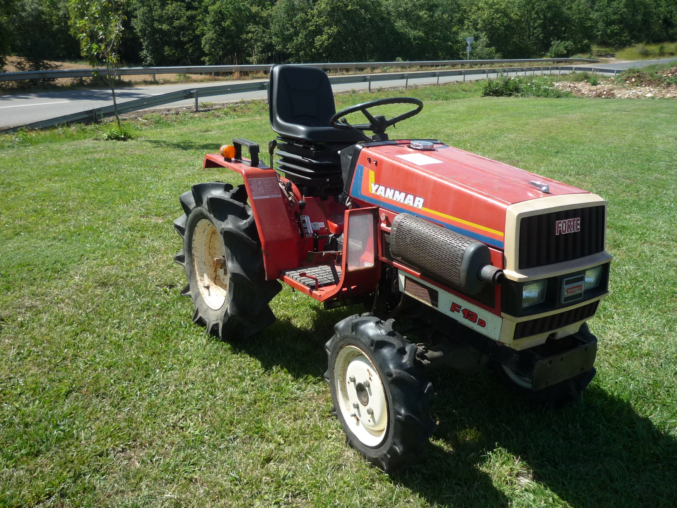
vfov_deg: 46.8
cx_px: 338
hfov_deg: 60.0
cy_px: 254
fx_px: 587
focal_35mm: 30
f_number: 3.5
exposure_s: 1/640
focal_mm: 4.4
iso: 100
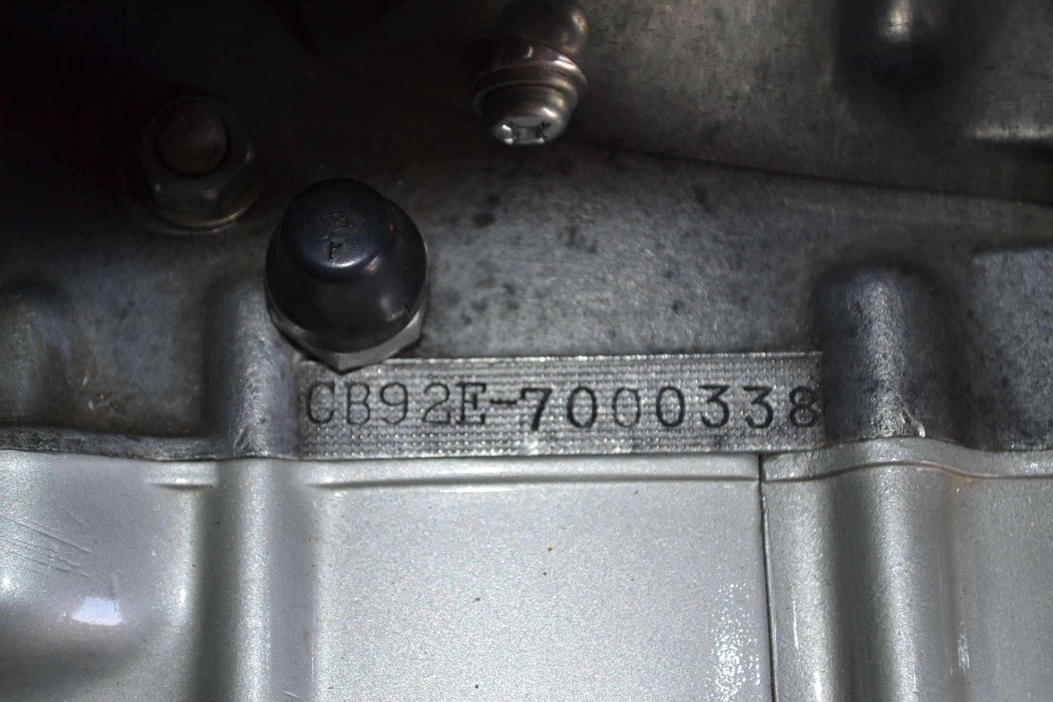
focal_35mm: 78
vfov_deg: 17.5
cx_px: 526
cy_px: 351
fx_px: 2281
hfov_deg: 26.0
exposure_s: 1/60
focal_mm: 52
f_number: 5.6
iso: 320
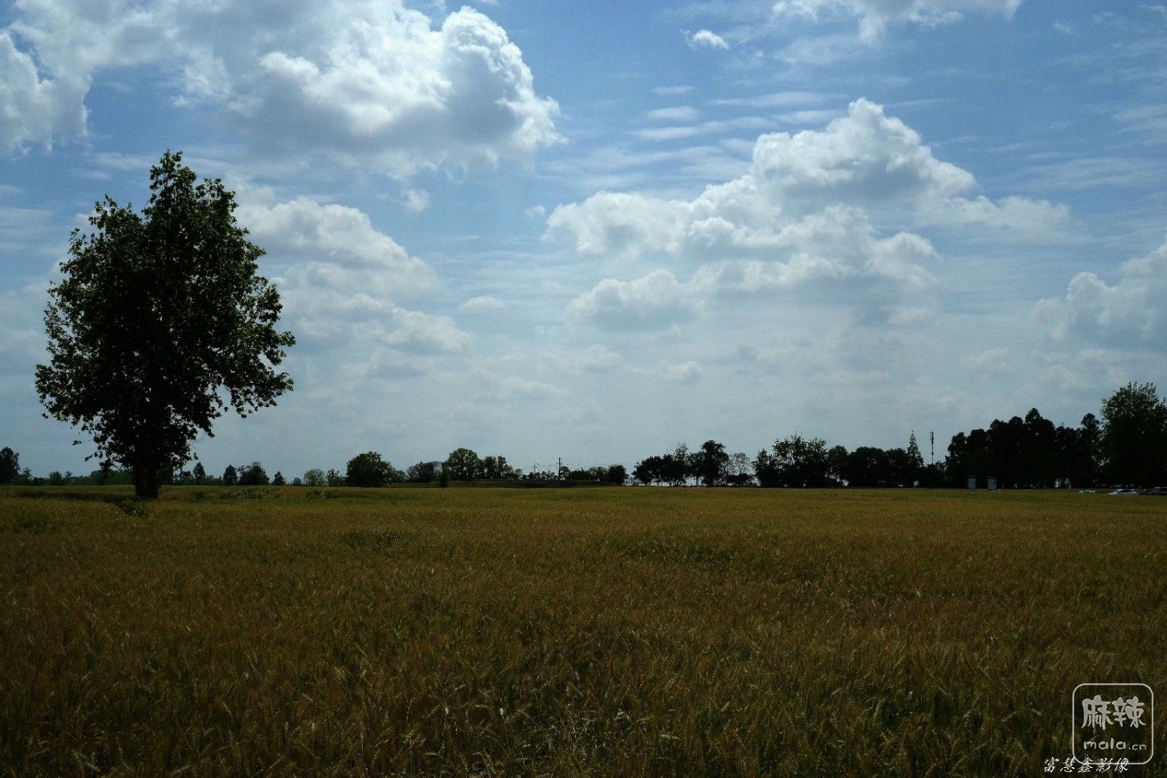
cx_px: 584
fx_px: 1167
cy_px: 389
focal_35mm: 36
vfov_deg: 36.9
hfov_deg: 53.1
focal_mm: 36
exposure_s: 1/1000
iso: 800
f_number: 20
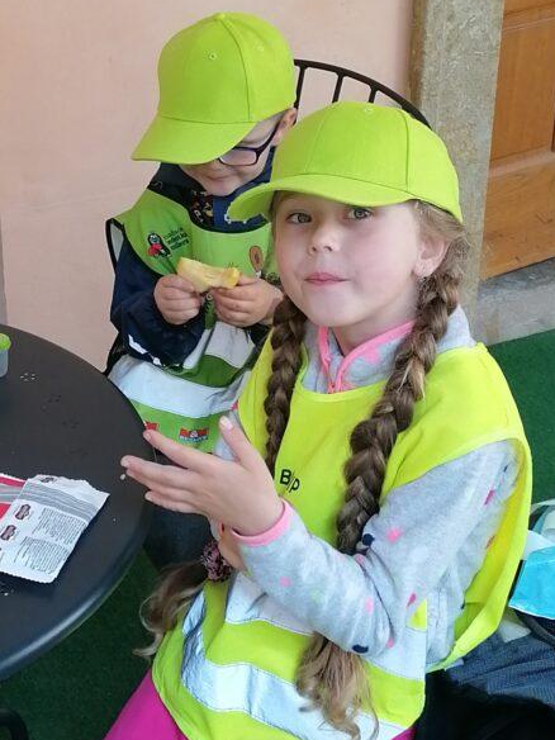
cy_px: 232
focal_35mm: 74
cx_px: 112
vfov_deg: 26.1
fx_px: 1582
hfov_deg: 19.7
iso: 100
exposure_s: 1/100
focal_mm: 4.75
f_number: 1.8
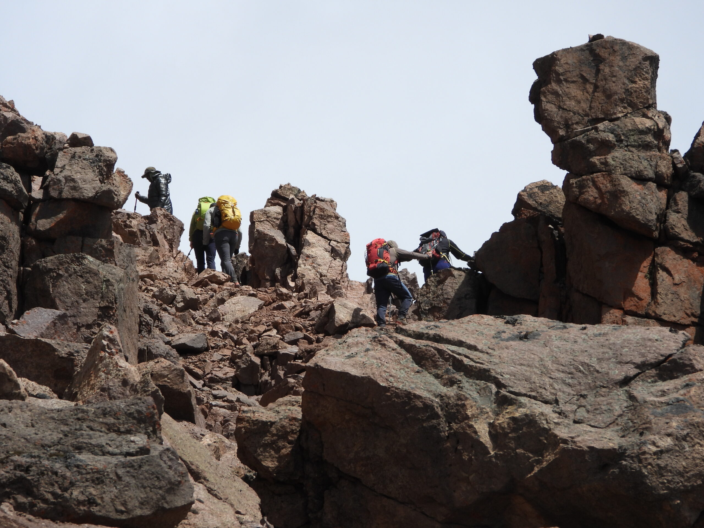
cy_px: 264
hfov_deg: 9.2
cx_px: 352
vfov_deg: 6.9
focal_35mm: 215
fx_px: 4373
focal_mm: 38.6
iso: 100
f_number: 4.5
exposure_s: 1/1000
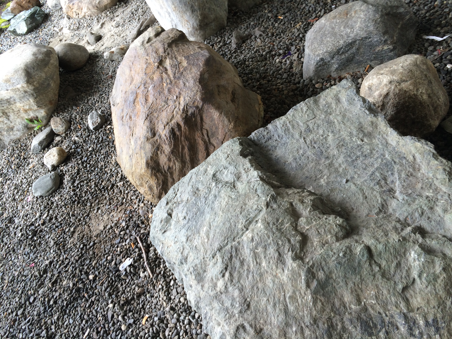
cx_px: 226
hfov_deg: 61.7
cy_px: 170
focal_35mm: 29
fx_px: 379
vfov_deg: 48.2
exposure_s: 1/60
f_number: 2.2
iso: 40
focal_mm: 4.15
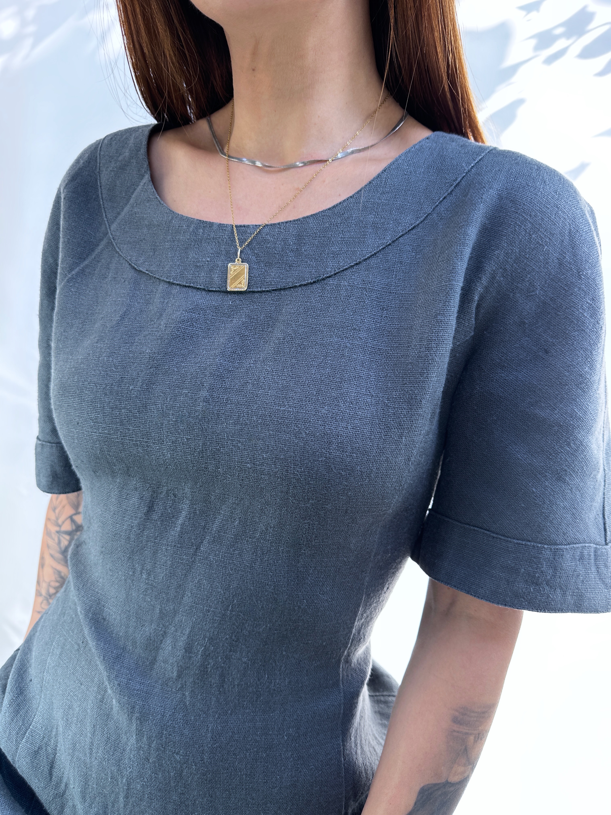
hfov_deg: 56.8
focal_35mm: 24
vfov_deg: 71.6
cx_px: 306
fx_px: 565
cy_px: 408
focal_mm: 6.86
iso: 80
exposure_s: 1/220
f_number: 1.78
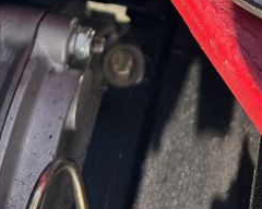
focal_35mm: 100
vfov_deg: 12.8
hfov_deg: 18.6
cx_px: 276
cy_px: -250
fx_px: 775
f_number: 1.78
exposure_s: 1/888
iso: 80
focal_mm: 6.76
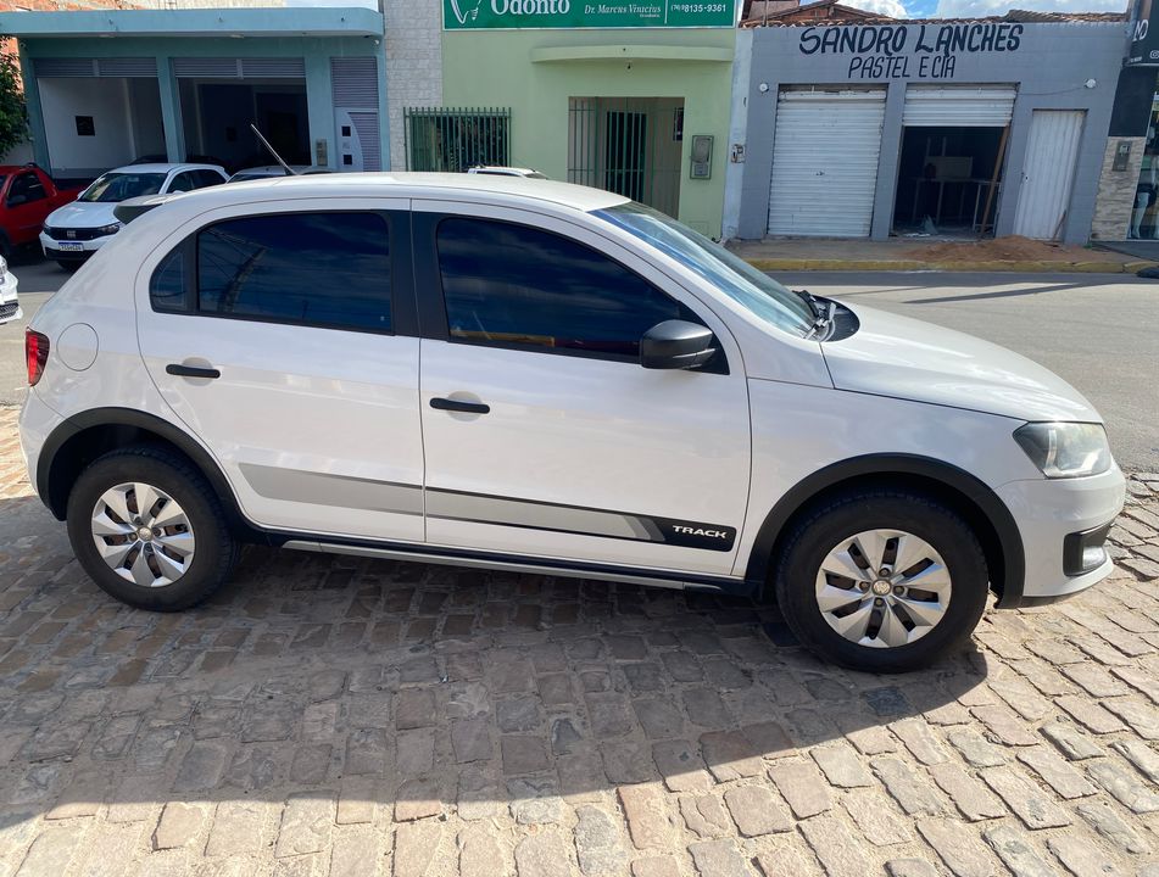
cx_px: 580
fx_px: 873
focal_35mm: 26
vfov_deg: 53.3
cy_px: 438
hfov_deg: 67.1
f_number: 1.8
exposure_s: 1/1484
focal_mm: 4.25
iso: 32
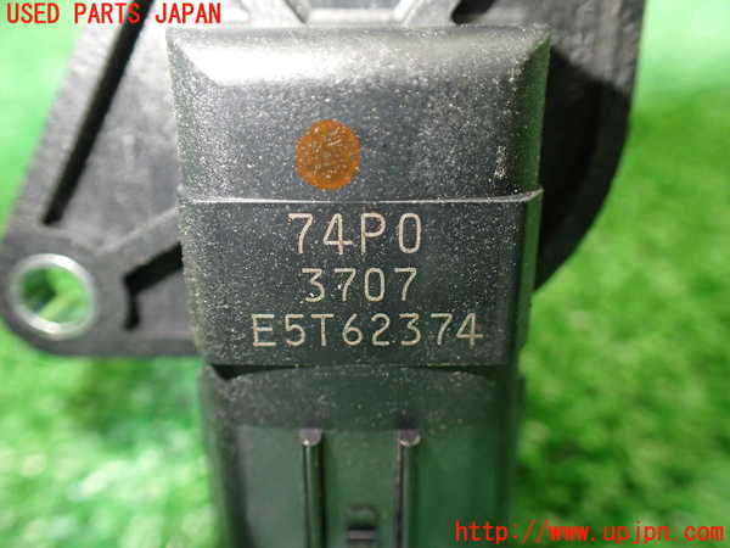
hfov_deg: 60.0
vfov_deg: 46.8
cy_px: 274
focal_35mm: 30
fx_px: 633
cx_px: 365
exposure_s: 1/125
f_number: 2.3
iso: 640
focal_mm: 5.4
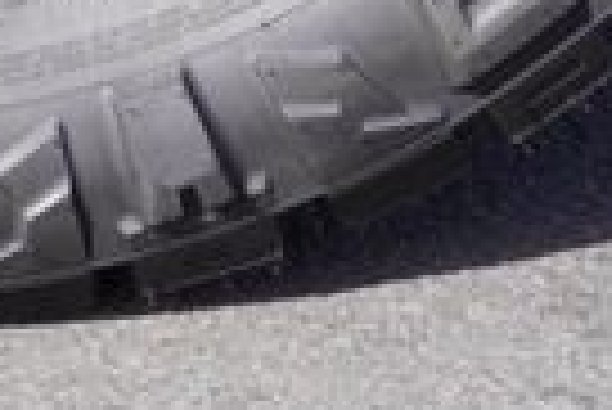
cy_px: -1014
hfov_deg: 8.9
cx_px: -212
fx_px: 3846
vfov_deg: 5.5
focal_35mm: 226
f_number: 7.1
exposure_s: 1/100
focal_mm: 20
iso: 100
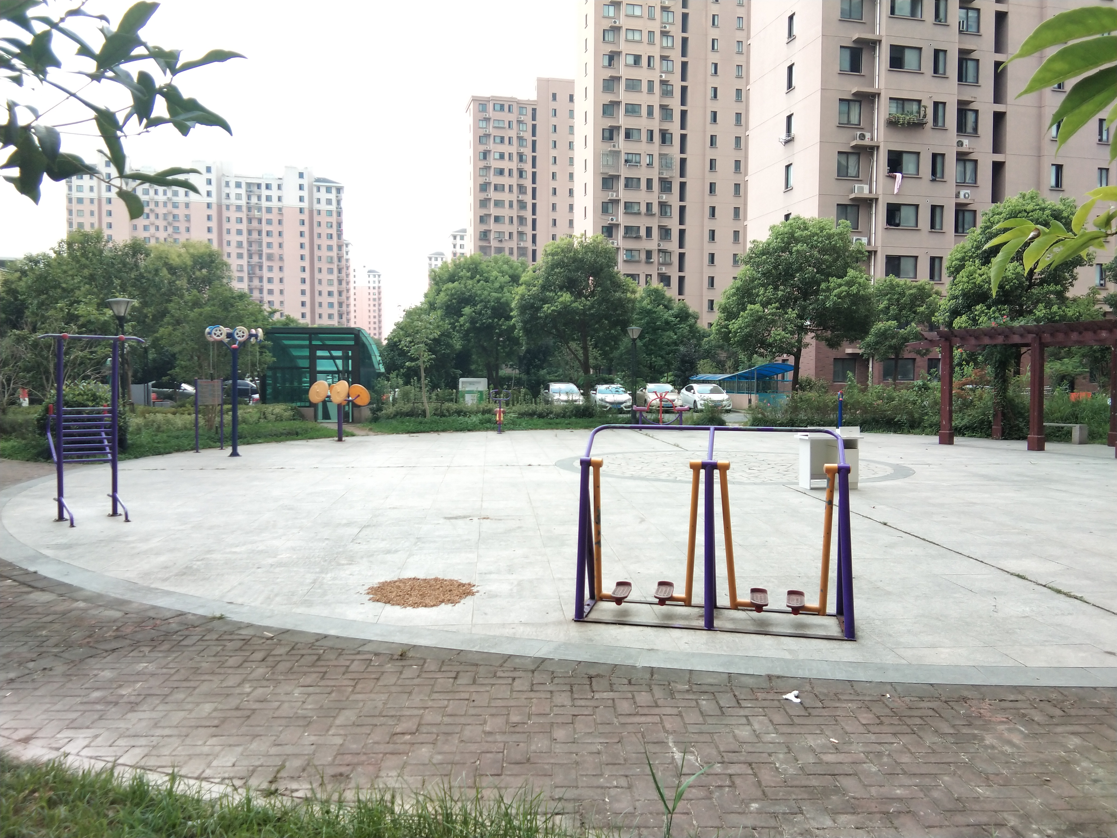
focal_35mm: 31
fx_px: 1000
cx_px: 558
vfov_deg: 45.4
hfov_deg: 58.4
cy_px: 419
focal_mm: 3.69
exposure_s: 1/209
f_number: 2.2
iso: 50
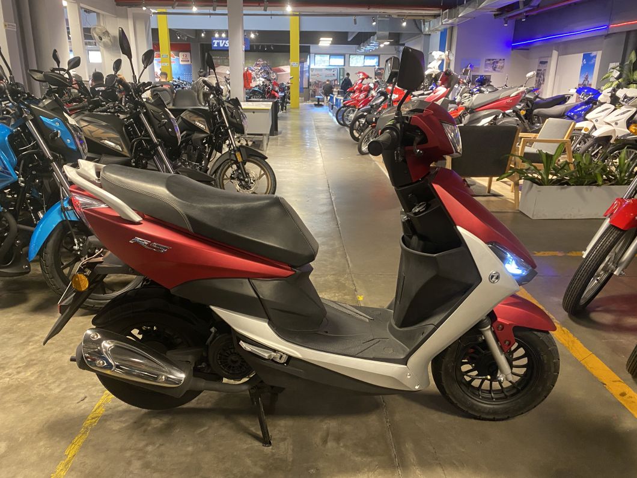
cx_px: 318
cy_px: 239
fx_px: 478
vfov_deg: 53.1
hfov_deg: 67.3
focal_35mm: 26
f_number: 1.8
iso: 400
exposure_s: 1/50
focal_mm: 4.25
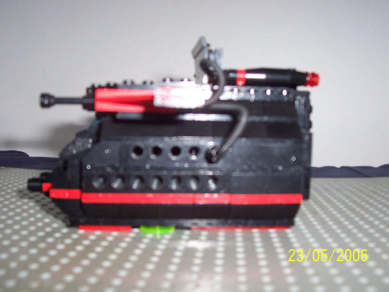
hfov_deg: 50.1
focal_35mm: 37
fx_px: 416
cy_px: 146
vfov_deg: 38.7
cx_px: 194
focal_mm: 5.6
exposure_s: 1/60
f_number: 2.8
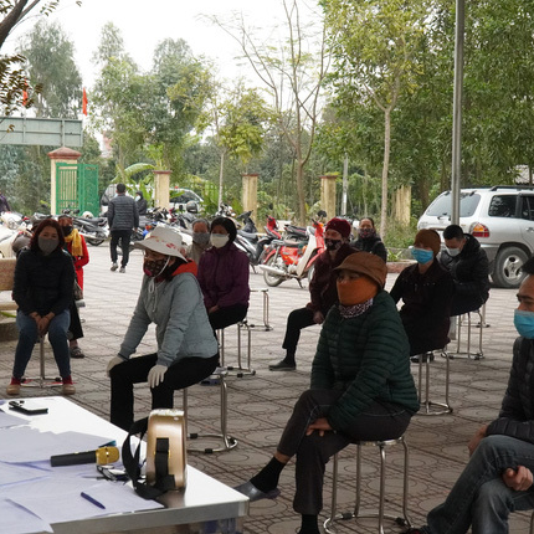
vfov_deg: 31.6
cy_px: 266
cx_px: 211
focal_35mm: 54
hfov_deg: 31.5
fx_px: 942
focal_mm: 28
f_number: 8
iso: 5000
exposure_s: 1/2000
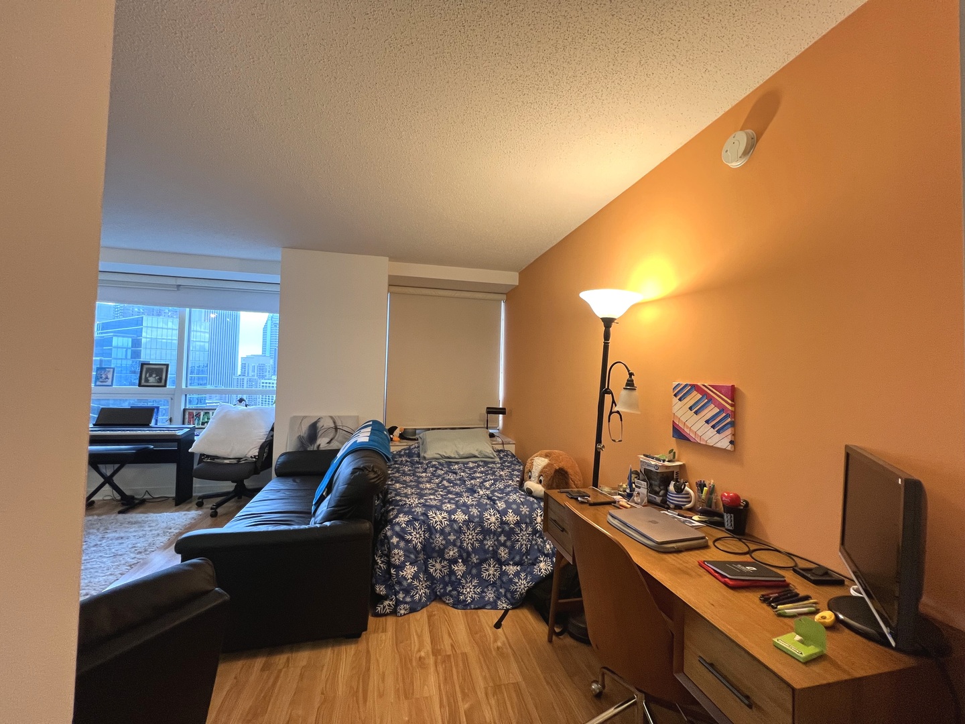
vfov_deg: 89.9
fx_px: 362
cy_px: 362
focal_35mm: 13
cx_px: 482
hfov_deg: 106.2
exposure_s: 1/60
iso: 200
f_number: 1.8
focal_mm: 1.57
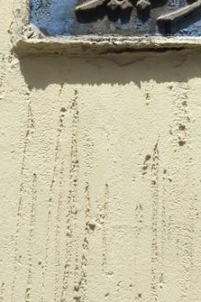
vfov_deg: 6.0
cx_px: 375
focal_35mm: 334
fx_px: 2800
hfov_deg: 4.1
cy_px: -340
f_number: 20
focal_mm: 70
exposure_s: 1/160
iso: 400
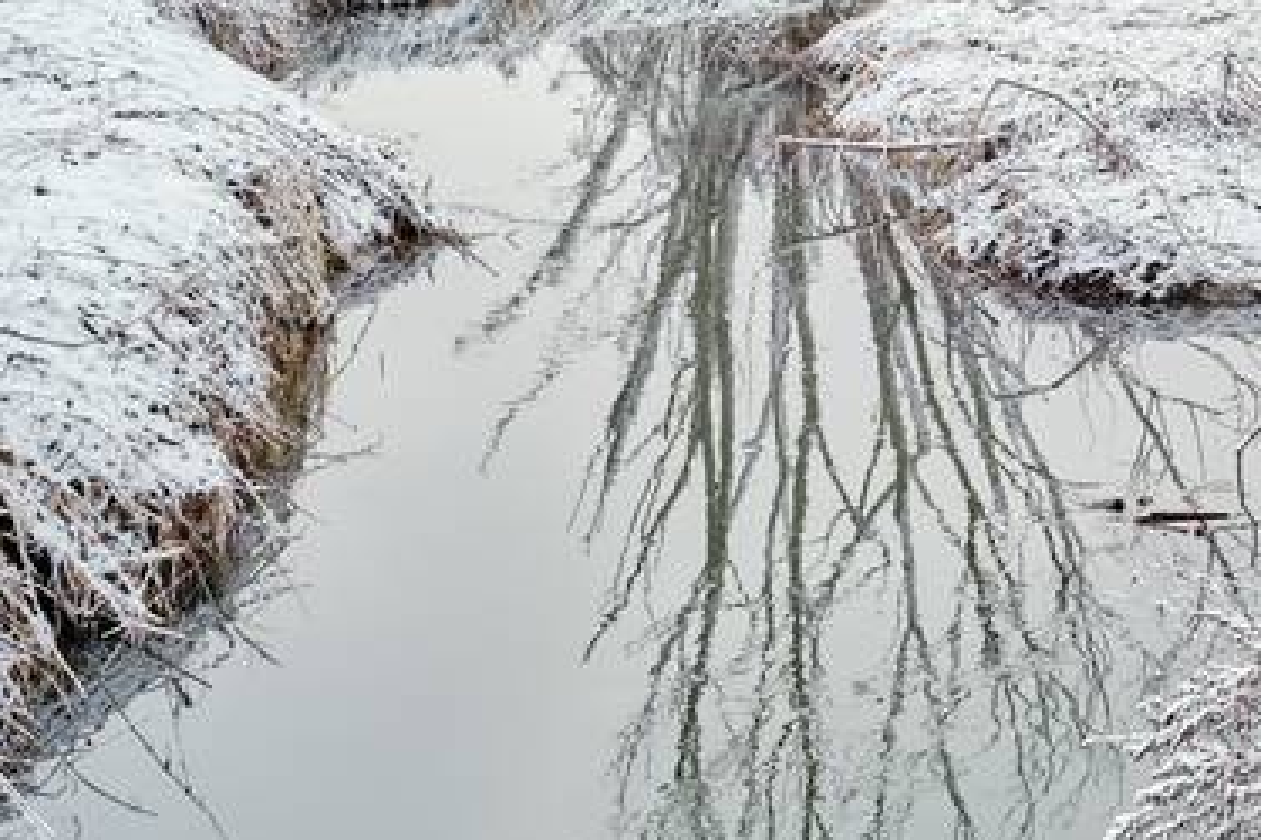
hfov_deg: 23.6
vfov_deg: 16.0
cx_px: 1008
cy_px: 290
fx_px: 2976
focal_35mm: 85
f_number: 7.1
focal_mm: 35
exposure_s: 1/60
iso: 200
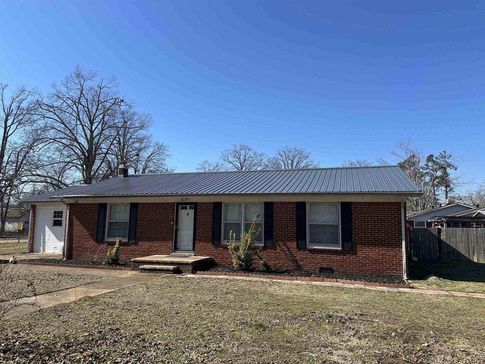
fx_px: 336
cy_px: 182
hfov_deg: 71.6
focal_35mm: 24
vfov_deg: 56.8
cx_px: 242
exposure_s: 1/3717
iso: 80
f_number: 1.78
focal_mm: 6.86
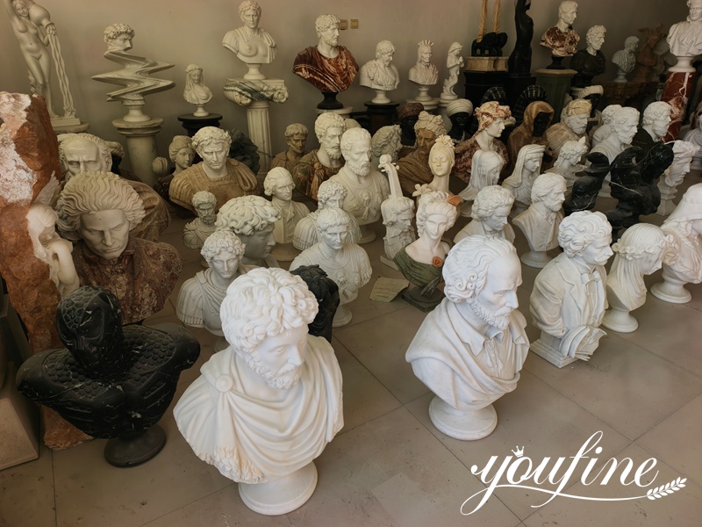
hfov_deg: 73.9
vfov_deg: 58.9
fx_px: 466
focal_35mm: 23
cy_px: 264
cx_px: 351
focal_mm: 6.54
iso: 72
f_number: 1.57
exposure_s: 1/213
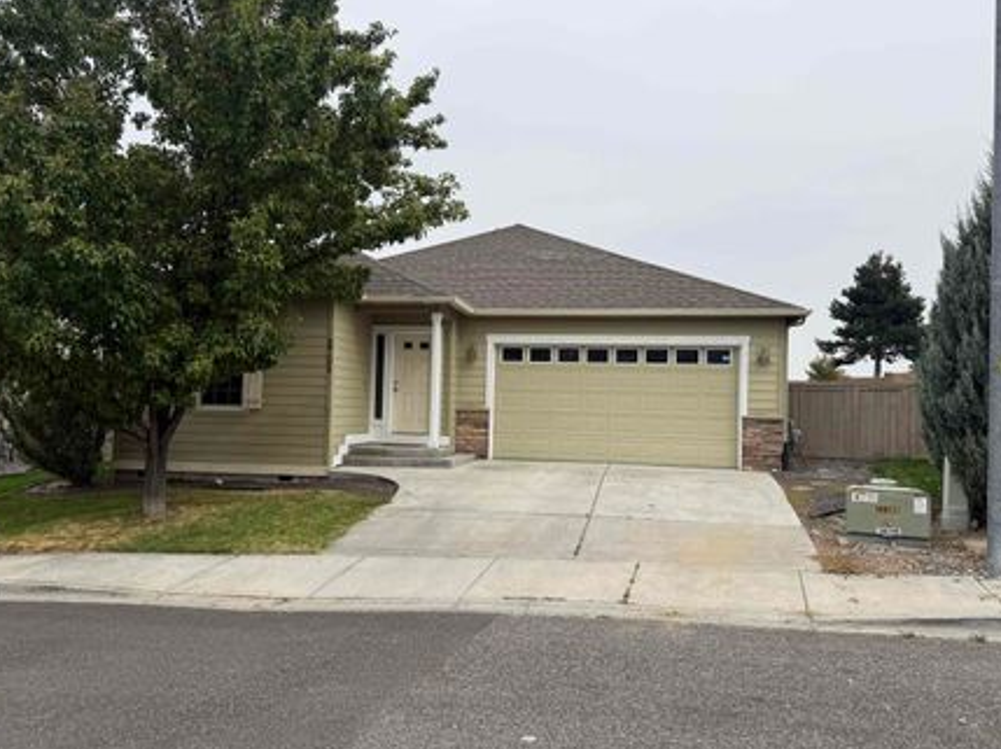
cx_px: 478
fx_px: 809
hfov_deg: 63.5
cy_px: 382
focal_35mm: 28
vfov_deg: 49.7
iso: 80
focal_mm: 6.76
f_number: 1.78
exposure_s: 1/3759
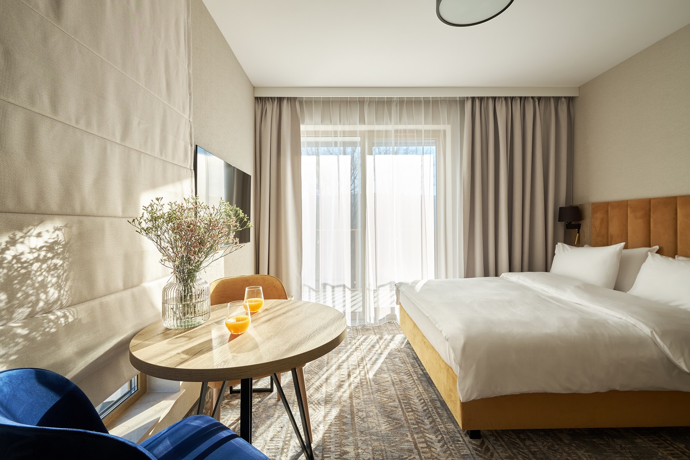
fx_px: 287
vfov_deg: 77.3
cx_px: 345
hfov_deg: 100.4
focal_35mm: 15
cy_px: 230
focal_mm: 10
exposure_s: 1/25
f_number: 7.1
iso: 160
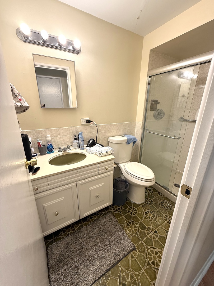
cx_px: 107
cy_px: 143
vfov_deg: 102.1
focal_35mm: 14
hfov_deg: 85.7
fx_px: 115
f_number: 2.2
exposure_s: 1/120
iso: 100
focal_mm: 2.22
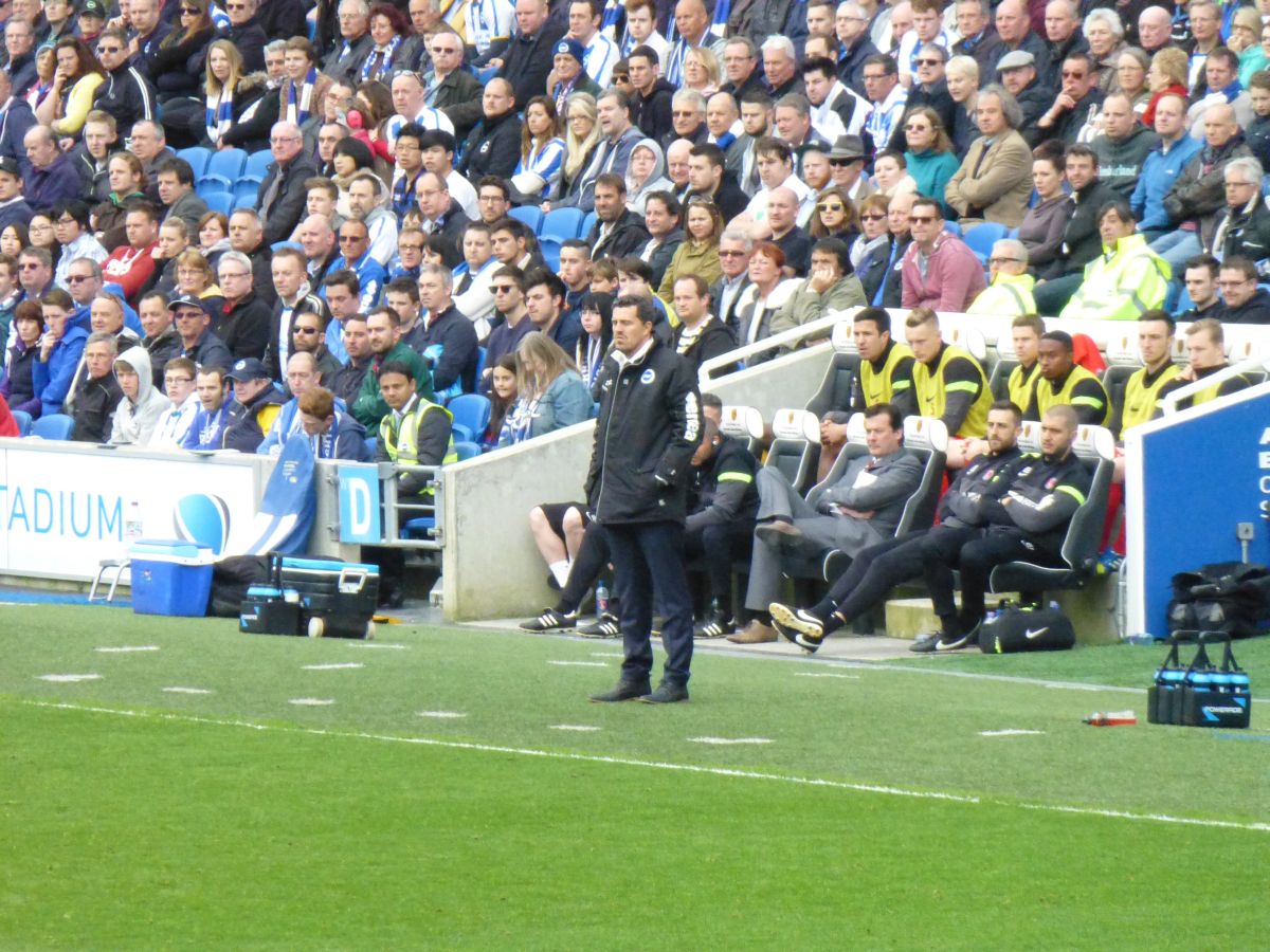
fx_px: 17610
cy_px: 476
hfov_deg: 4.1
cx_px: 635
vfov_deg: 3.1
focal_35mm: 480
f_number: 6.4
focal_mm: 86
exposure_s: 1/800
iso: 1600
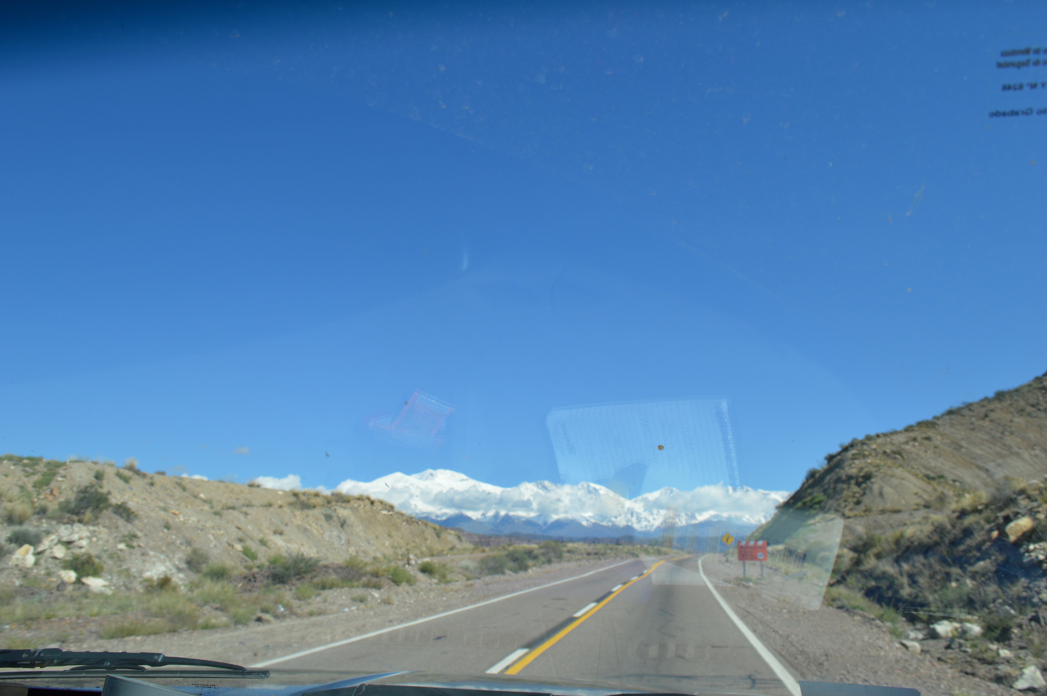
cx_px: 524
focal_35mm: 27
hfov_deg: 67.4
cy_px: 348
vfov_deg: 47.8
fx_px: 785
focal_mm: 18
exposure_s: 1/250
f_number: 8
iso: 100
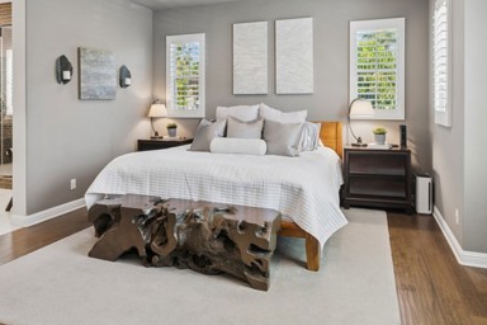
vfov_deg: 50.4
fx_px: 338
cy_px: 110
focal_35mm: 25
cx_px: 249
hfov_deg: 71.5
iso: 400
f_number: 8
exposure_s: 1/15
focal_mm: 15
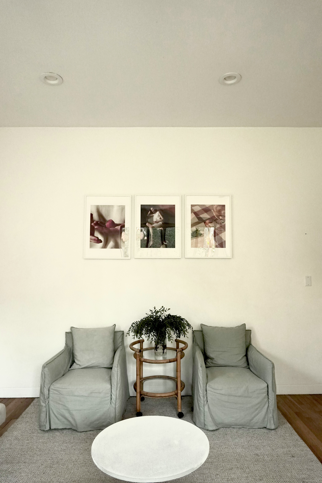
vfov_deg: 73.7
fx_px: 322
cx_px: 161
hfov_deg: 53.1
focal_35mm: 24
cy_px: 242
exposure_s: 1/60
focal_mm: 9
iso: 640
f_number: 2.8
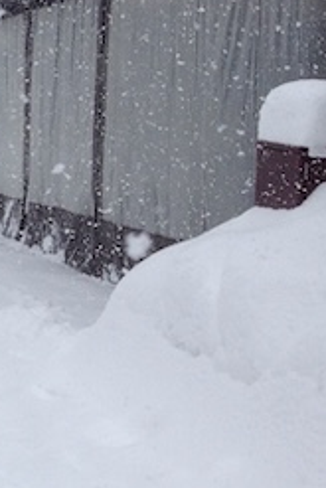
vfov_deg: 17.2
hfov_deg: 10.3
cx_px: -409
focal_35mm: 118
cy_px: 91
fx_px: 1600
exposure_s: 1/1284
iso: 50
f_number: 2.4
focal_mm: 4.28
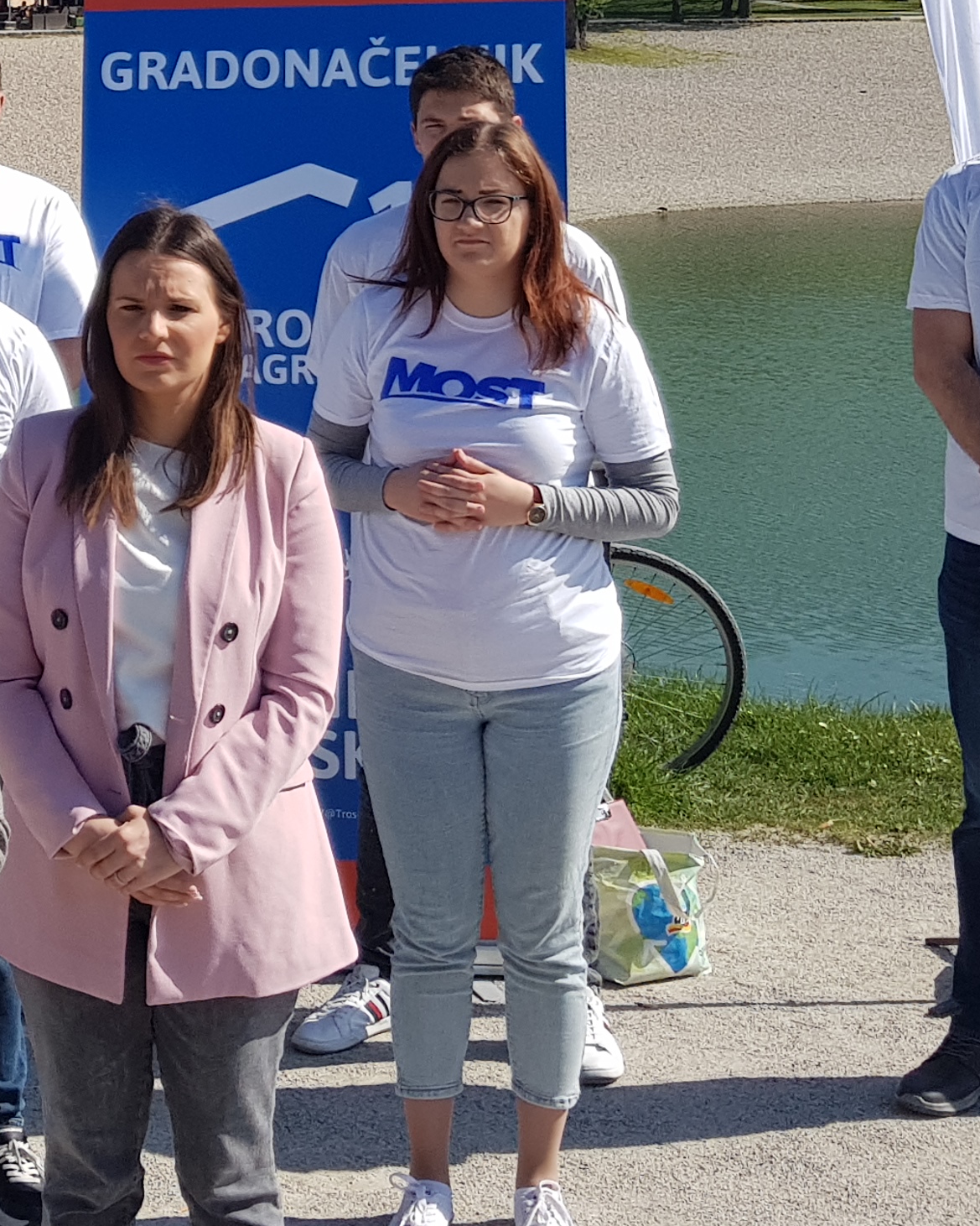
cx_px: -87
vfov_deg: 26.2
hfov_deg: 20.8
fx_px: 2539
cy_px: 97
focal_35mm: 70
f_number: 1.7
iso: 40
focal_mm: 4.2
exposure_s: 1/2536
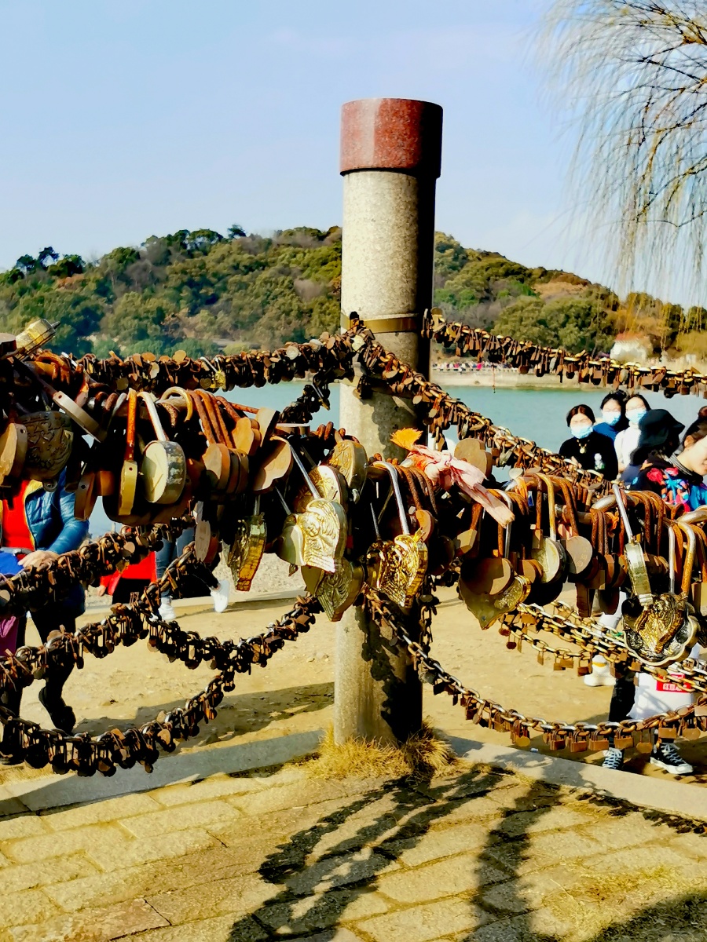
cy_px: 471
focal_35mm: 46
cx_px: 354
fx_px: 1253
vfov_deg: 41.2
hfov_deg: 31.5
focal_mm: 4.66
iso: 50
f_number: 1.4
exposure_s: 1/1339
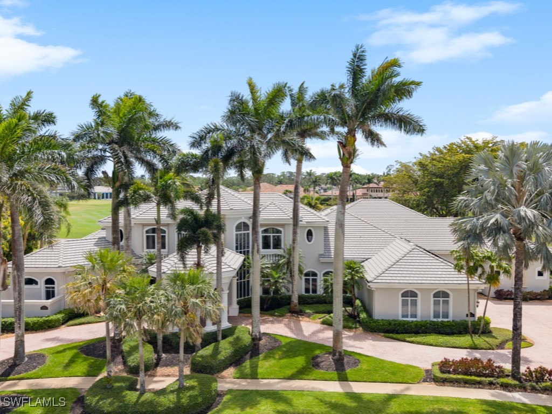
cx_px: 276
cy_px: 207
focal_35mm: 24
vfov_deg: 56.8
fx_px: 383
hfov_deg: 71.6
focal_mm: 8.67
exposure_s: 1/5000
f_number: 1.8
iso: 280
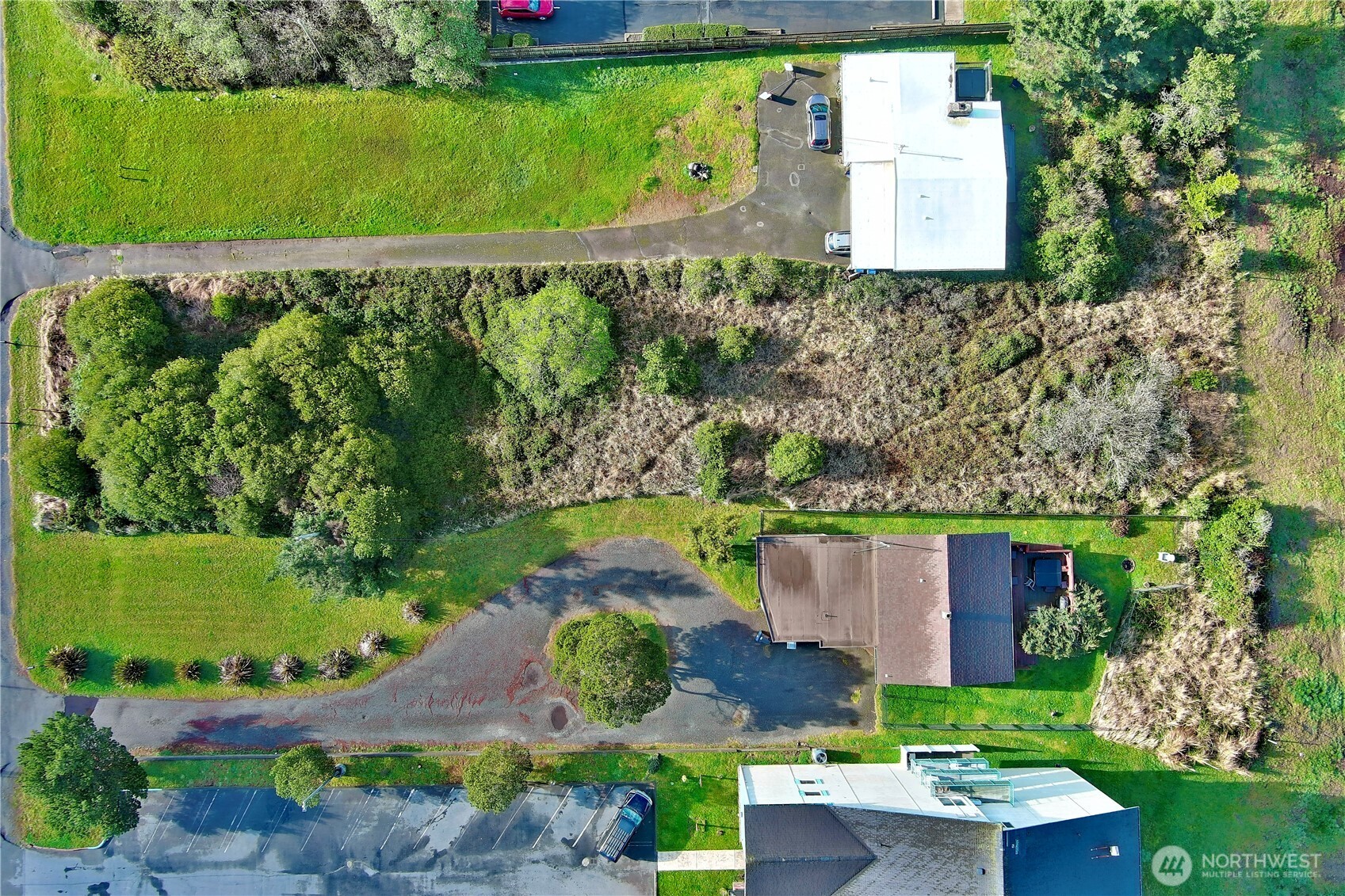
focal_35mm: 29
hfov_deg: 63.7
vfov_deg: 45.0
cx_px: 672
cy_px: 448
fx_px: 1083
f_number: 2.8
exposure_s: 1/229
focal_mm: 10.57
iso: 100
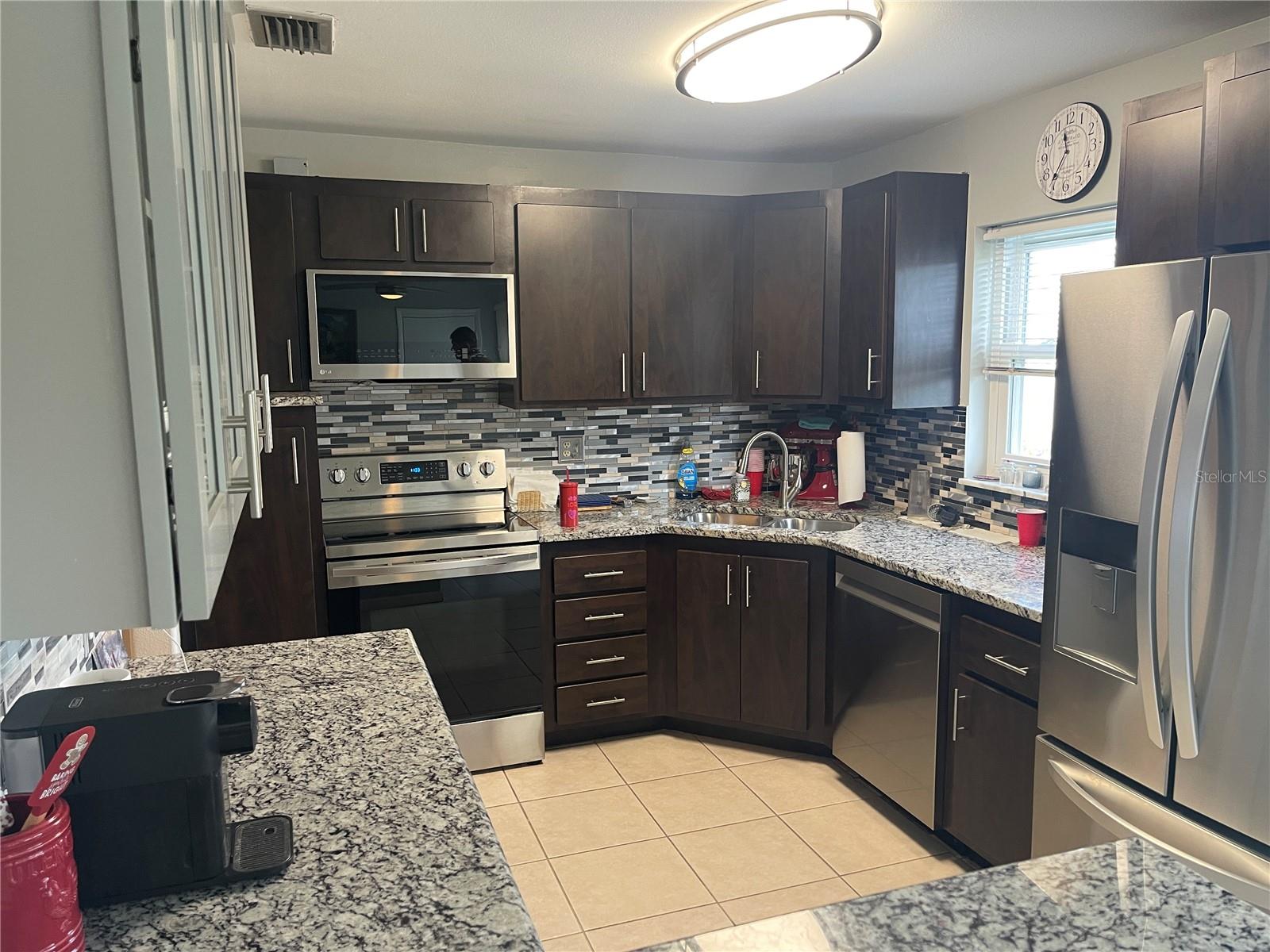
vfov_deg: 54.9
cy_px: 476
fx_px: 917
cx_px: 635
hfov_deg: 69.4
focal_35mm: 25
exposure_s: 1/60
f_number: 1.6
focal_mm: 5.1
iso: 160
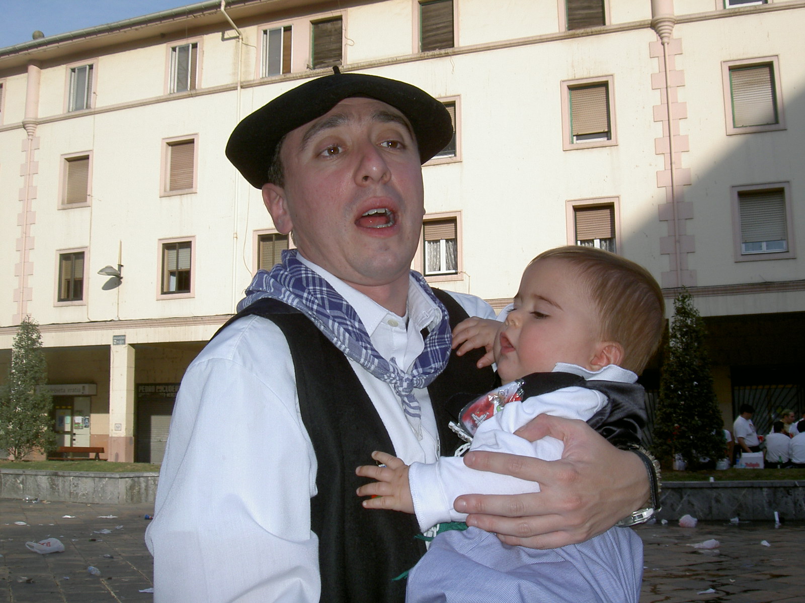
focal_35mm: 39
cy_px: 302
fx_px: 907
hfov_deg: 47.9
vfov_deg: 36.8
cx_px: 402
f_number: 4.7
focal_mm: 8
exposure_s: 1/588
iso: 100
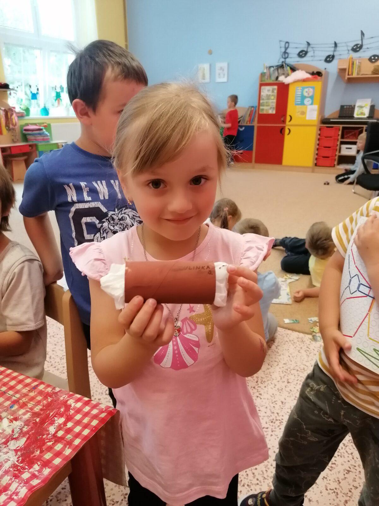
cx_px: 190
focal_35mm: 27
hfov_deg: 51.4
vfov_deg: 65.3
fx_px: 394
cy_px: 253
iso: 400
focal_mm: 4.75
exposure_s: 1/100
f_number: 1.8
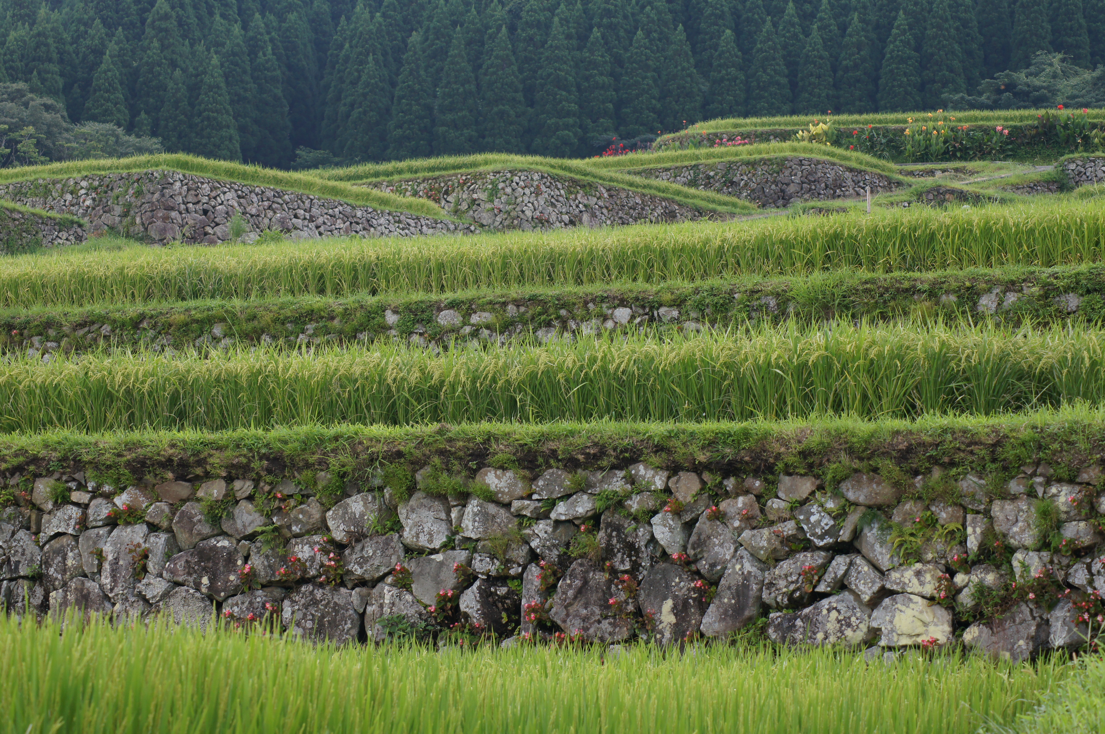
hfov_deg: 19.5
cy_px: 367
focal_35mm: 105
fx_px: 3219
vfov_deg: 13.0
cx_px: 552
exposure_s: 1/160
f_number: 9
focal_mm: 70
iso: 400
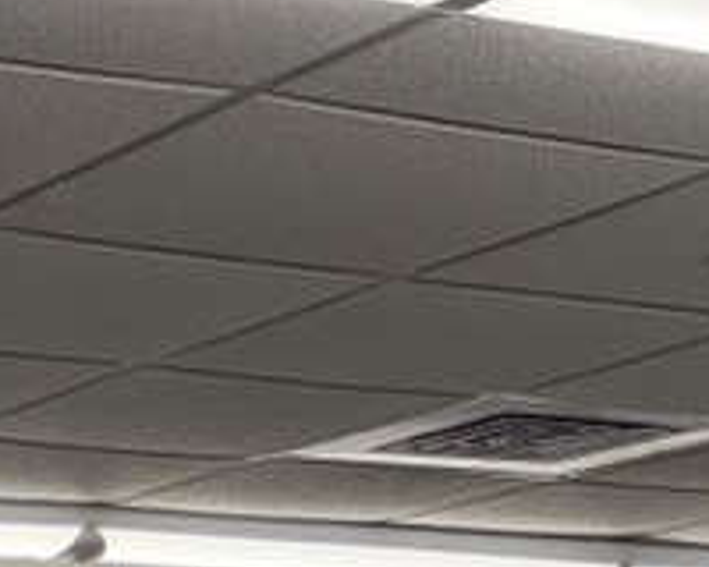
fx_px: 3190
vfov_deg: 9.6
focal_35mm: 152
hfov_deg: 12.6
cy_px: 1028
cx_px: 46
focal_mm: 5.96
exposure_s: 1/120
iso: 160
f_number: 1.6
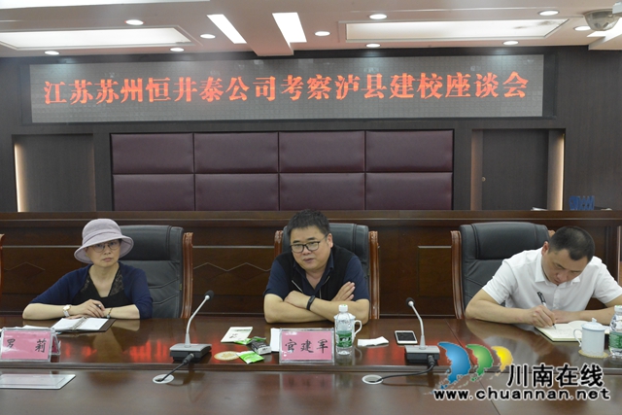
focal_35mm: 31
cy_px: 208
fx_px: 536
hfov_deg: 60.3
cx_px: 311
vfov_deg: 42.3
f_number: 13
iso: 6400
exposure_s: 1/40
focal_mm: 31
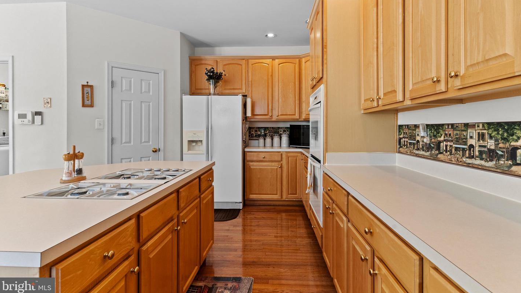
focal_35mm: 18
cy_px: 121
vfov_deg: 60.6
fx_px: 249
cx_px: 261
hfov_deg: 92.7
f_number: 9
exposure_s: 1/30
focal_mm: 17
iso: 800
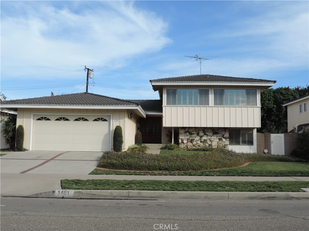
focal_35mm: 35
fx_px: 312
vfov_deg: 40.7
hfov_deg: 52.6
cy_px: 116
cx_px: 154
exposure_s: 1/800
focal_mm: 6.2
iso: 80
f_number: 3.3
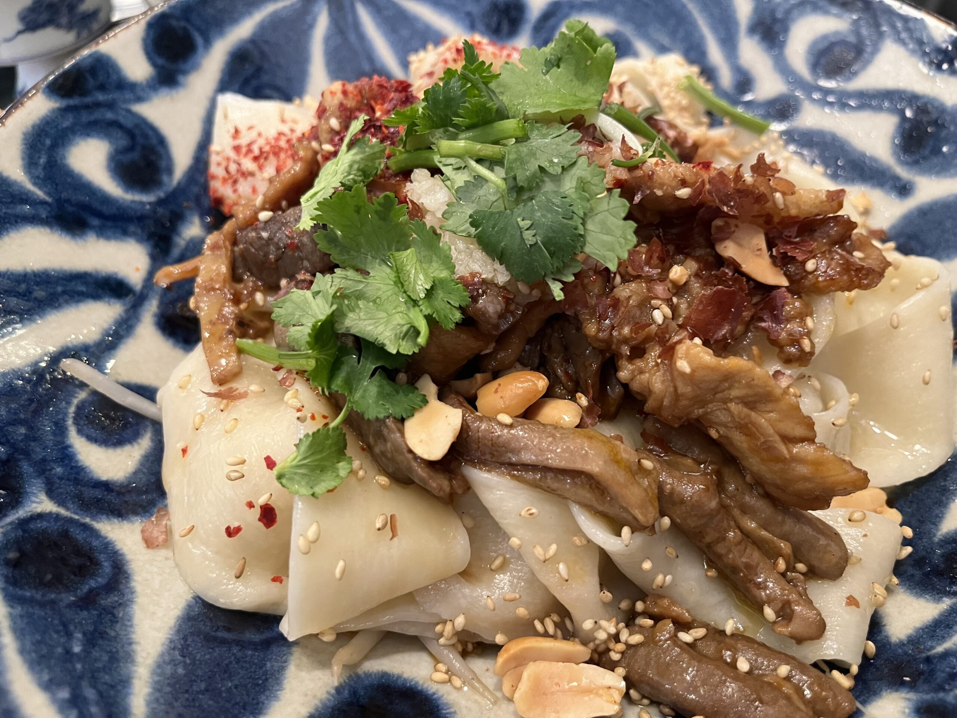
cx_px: 478
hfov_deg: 67.3
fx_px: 719
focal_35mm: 26
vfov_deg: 53.1
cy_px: 359
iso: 400
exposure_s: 1/50
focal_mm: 5.1
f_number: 1.6
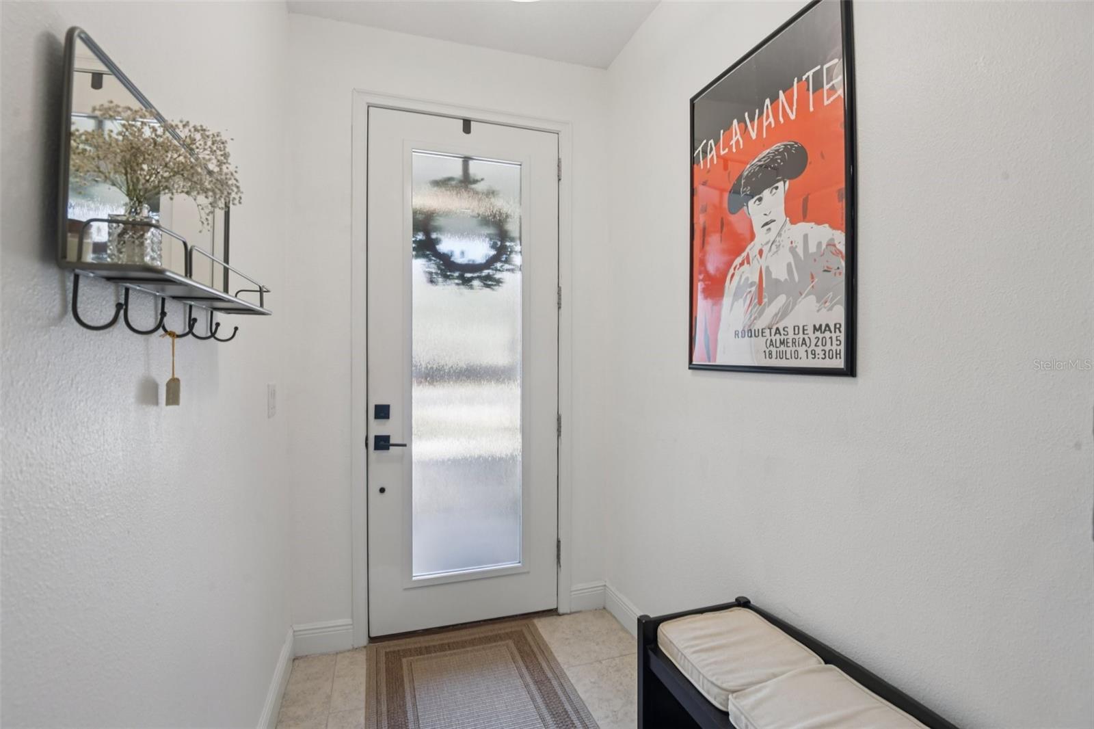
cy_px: 364
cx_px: 547
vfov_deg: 73.7
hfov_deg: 96.7
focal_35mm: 16
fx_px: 486
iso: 400
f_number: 8
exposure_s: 1/50
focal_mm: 16
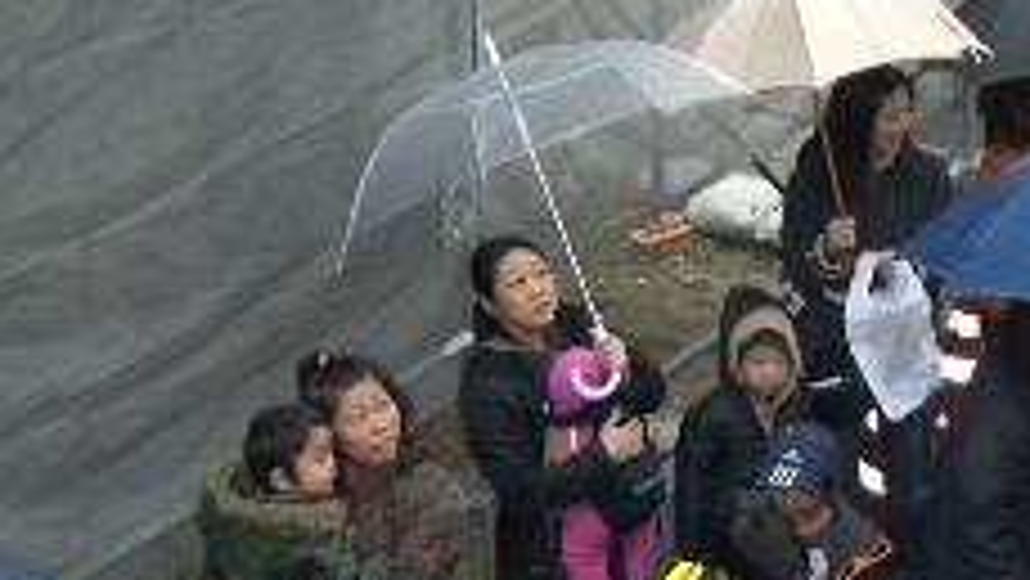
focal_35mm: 105
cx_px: 720
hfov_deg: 20.3
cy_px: 438
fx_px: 2869
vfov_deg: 11.5
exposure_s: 1/60
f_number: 2.8
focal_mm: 7.9
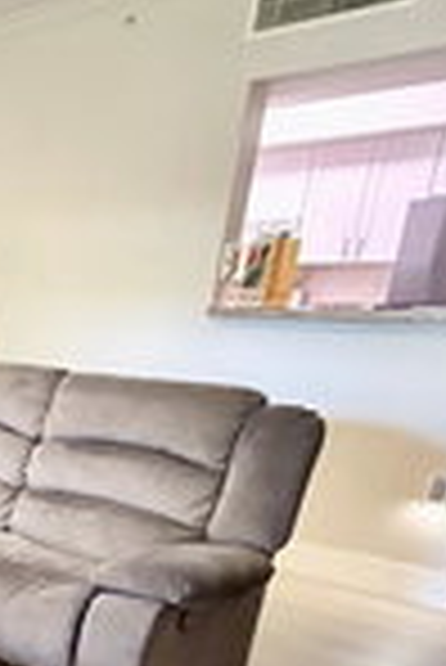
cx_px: -363
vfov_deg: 45.0
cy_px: 490
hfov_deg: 21.1
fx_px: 779
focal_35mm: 42
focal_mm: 2.22
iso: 2500
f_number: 2.2
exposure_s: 1/15
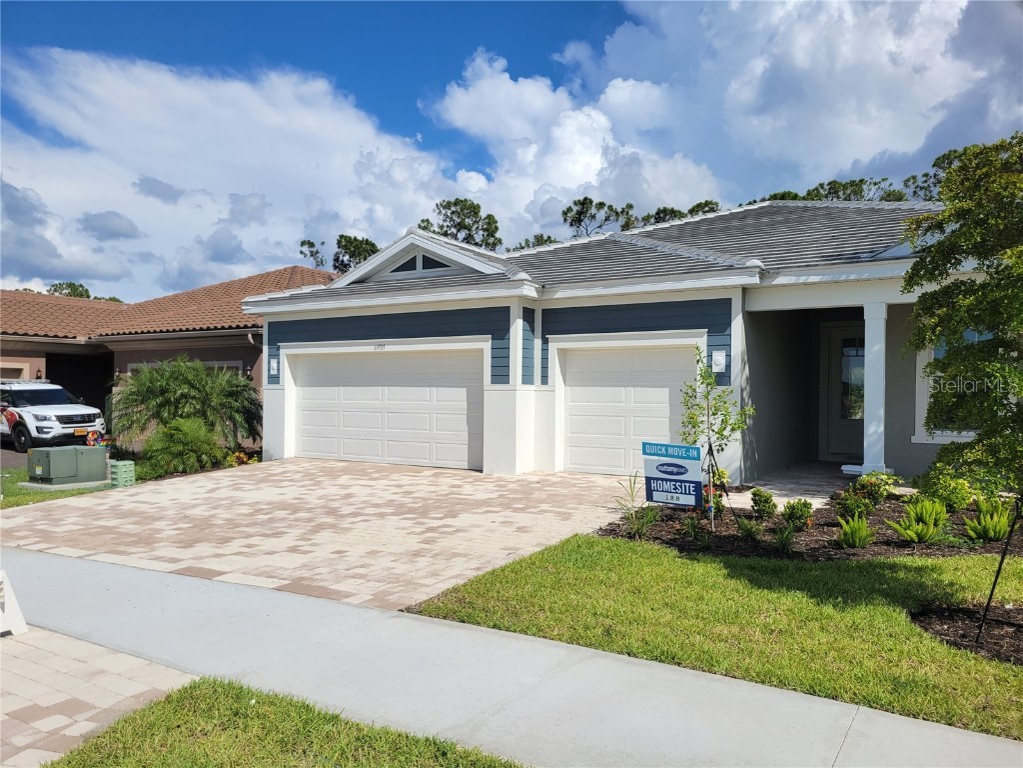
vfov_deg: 53.1
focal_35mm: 26
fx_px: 768
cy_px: 384
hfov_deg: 67.3
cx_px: 512
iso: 40
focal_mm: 5.4
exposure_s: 1/5534
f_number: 1.8
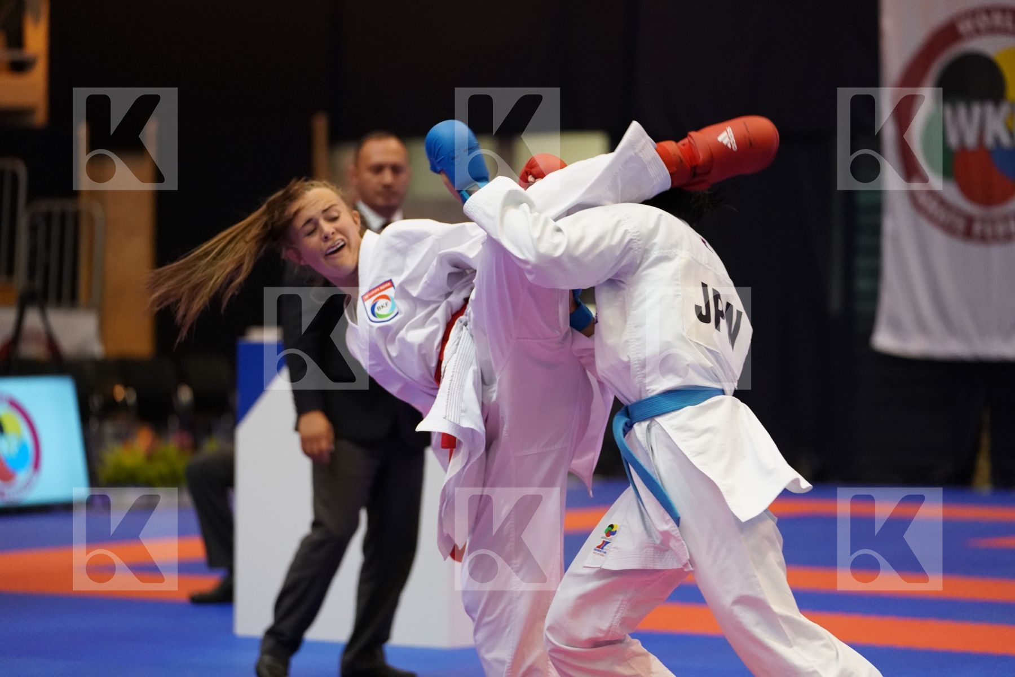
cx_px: 508
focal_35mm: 130
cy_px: 338
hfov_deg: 15.8
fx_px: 3665
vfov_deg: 10.5
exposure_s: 1/800
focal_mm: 130
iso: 6400
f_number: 2.8
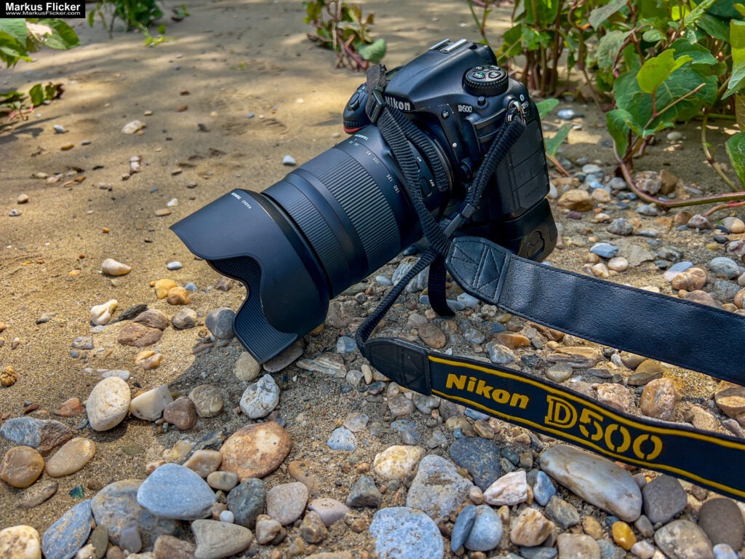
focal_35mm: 26
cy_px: 280
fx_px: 560
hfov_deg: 67.3
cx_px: 372
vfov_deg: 53.1
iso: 50
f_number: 1.5
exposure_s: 1/1100
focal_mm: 5.7
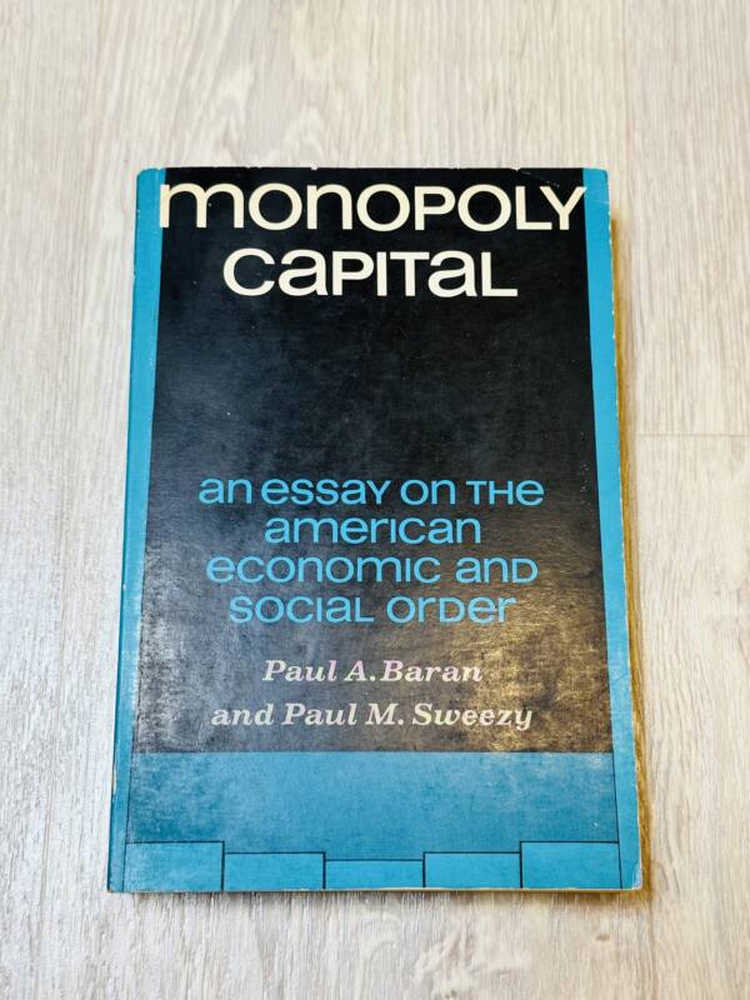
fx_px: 1387
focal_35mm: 48
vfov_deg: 39.7
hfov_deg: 30.3
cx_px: 375
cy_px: 500
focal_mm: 6.86
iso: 100
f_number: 1.78
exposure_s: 1/60
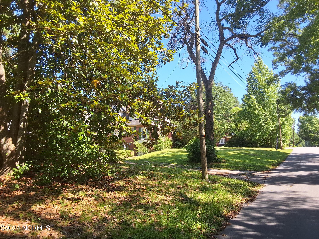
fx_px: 258
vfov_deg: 49.7
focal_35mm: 28
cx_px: 160
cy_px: 120
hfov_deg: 63.4
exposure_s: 1/639
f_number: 1.9
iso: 32
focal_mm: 2.91
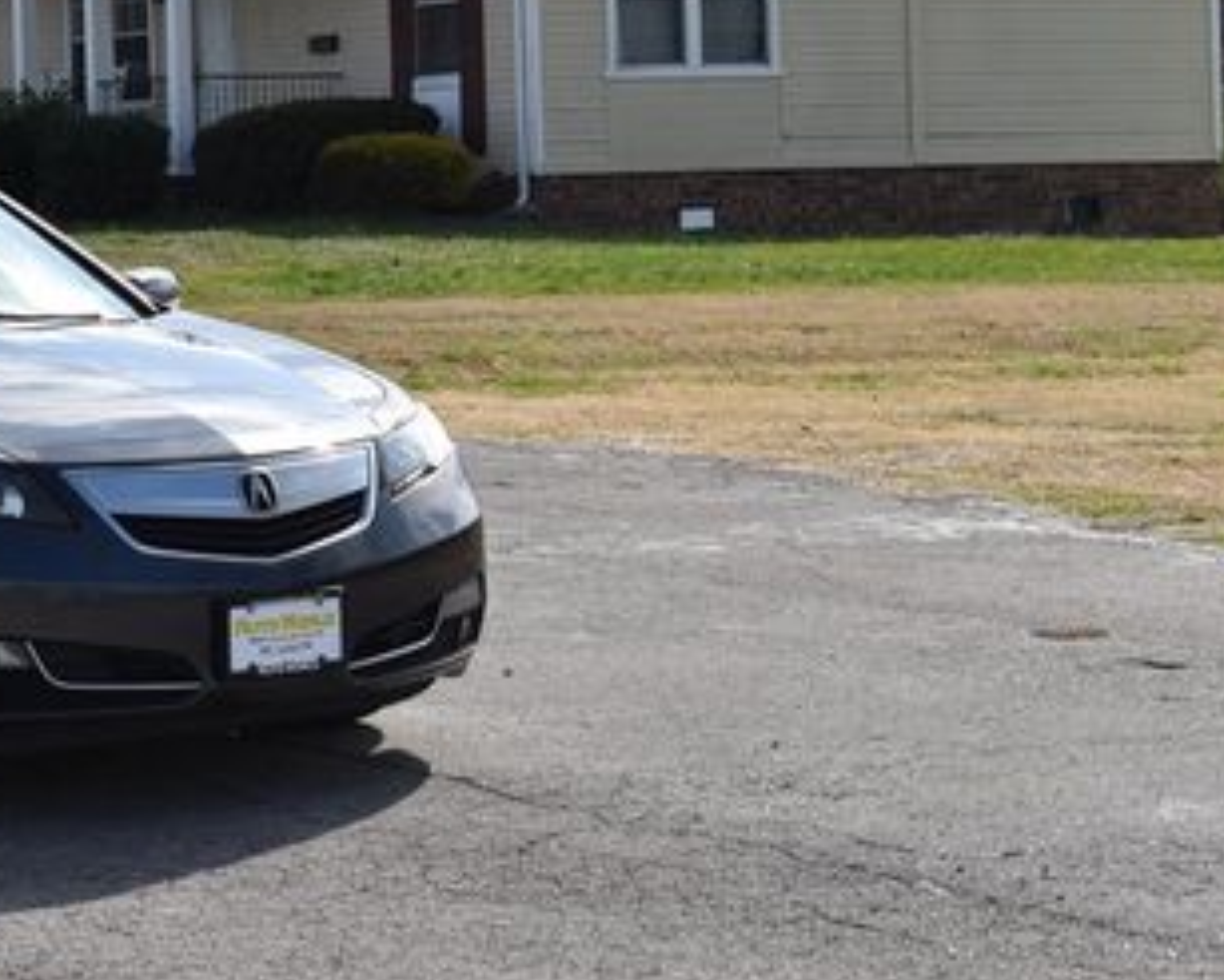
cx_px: 4
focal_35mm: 132
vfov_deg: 11.7
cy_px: 221
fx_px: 4784
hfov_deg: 14.4
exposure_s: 1/320
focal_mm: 45
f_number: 9
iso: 100
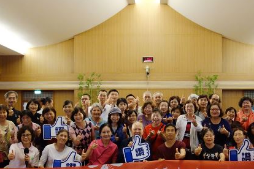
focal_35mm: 54
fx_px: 381
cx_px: 146
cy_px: 107
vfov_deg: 25.0
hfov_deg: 36.8
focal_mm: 10.4
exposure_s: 1/60
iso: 800
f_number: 1.8
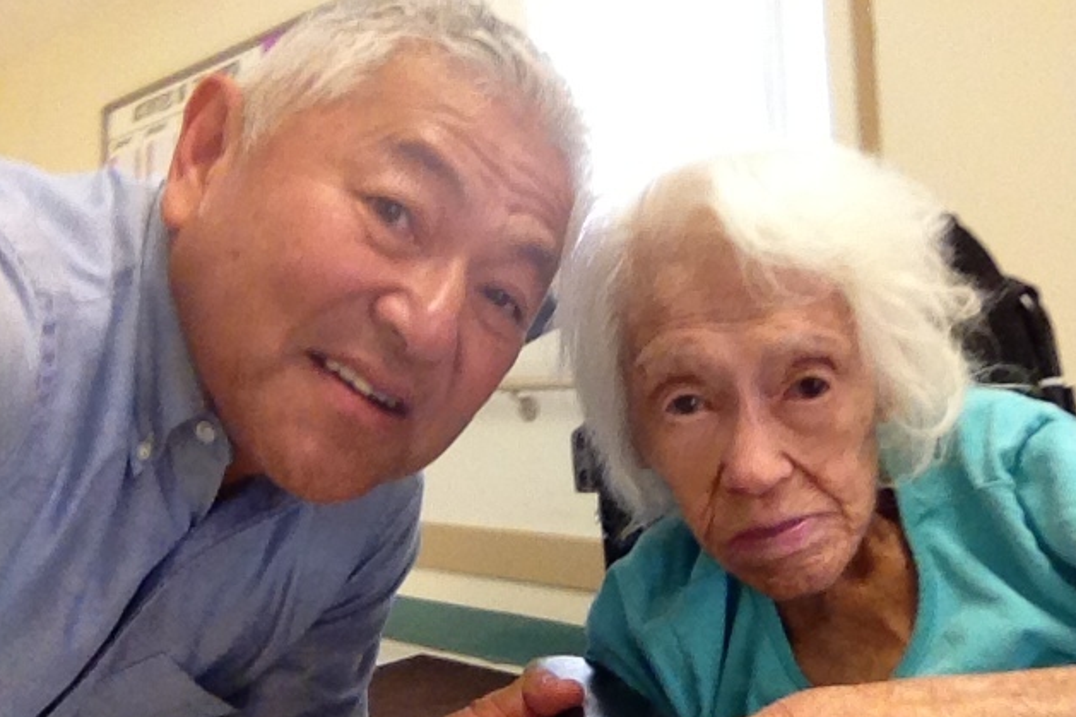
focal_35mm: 37
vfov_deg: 35.9
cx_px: 541
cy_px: 352
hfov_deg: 51.9
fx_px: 1106
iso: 400
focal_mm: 1.85
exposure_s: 1/30
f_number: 2.4
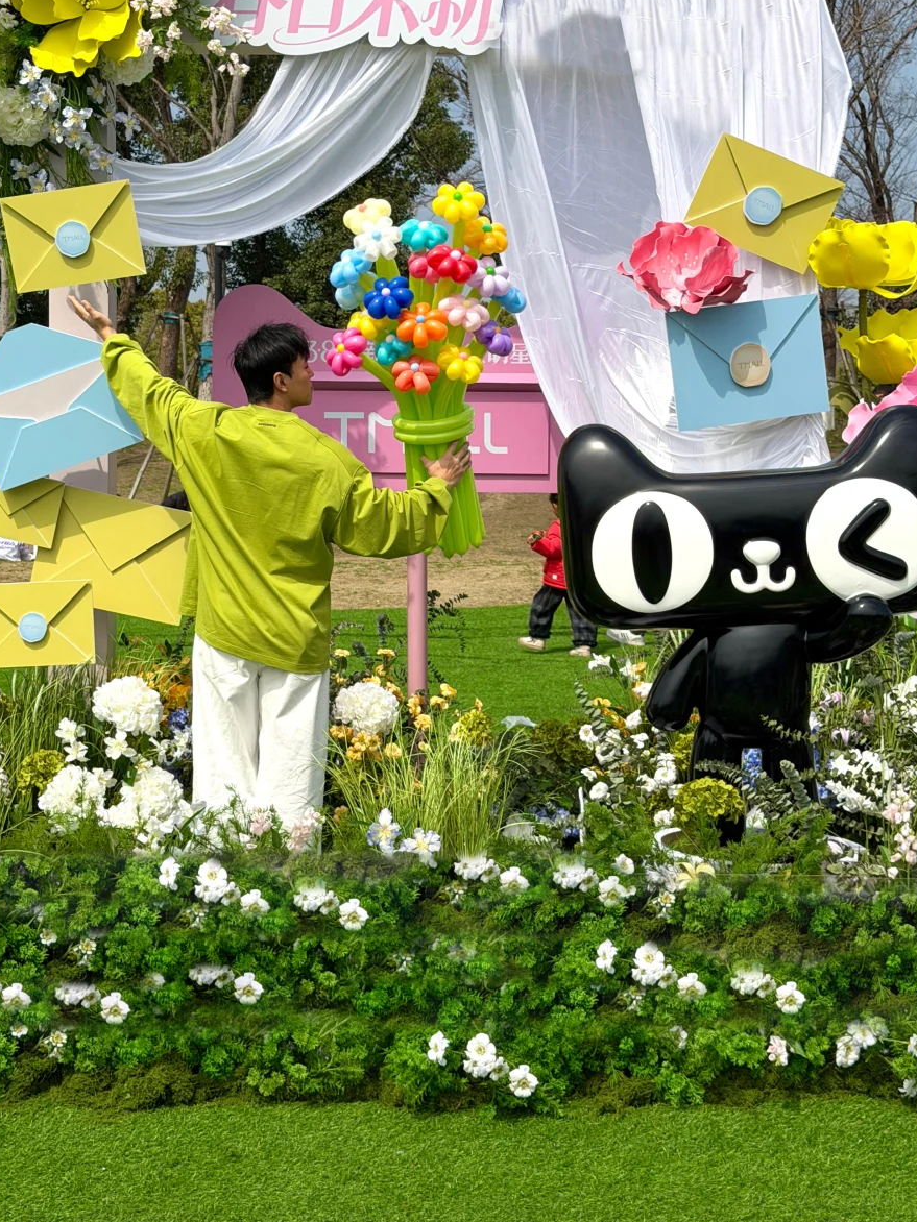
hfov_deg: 24.8
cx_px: 419
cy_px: 479
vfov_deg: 32.6
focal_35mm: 59
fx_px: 2084
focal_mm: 6.76
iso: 64
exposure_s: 1/9901
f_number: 1.78
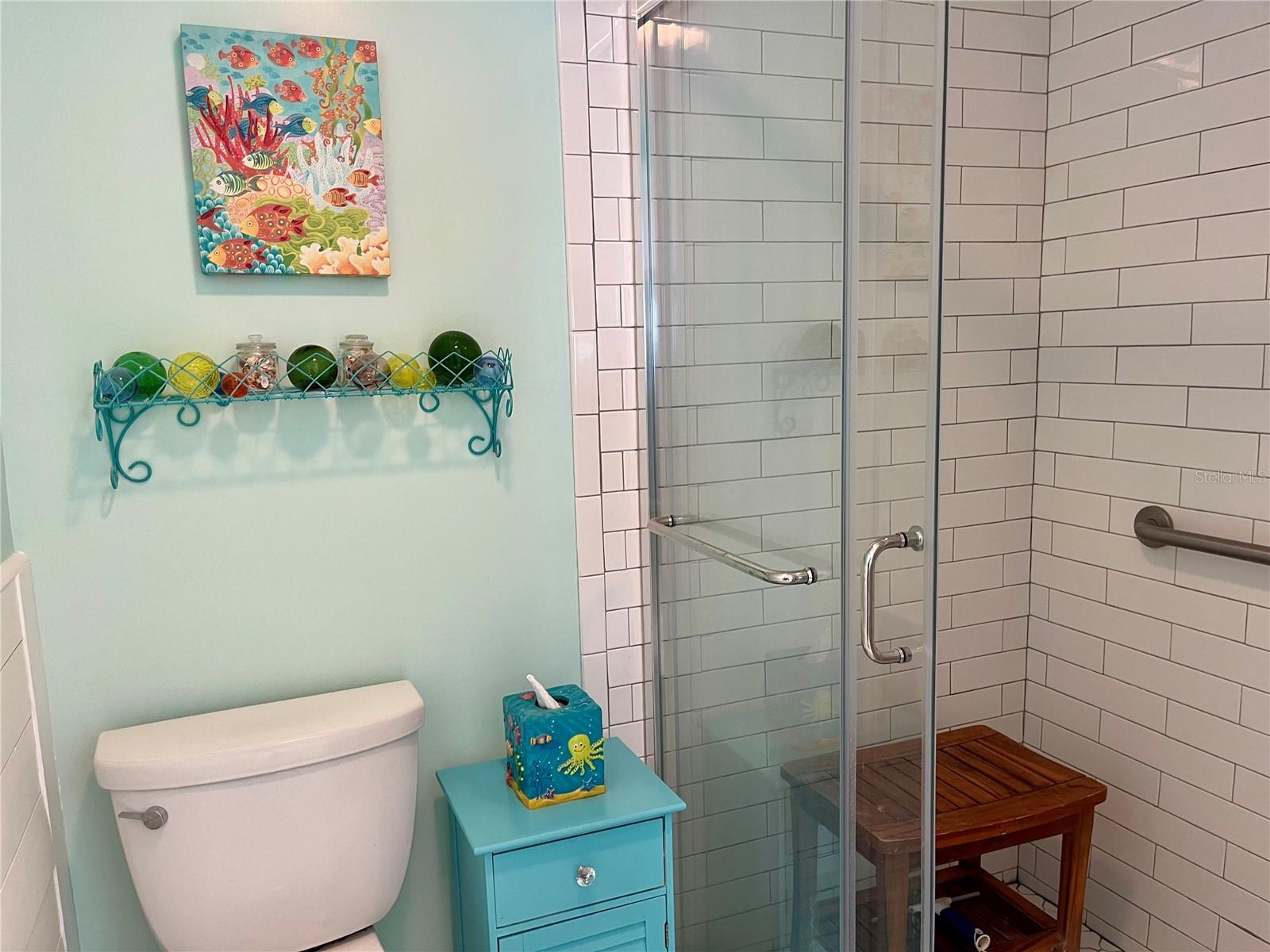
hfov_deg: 67.3
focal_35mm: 26
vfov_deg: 53.1
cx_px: 635
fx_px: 954
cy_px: 476
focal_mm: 5.1
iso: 80
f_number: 1.6
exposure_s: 1/60
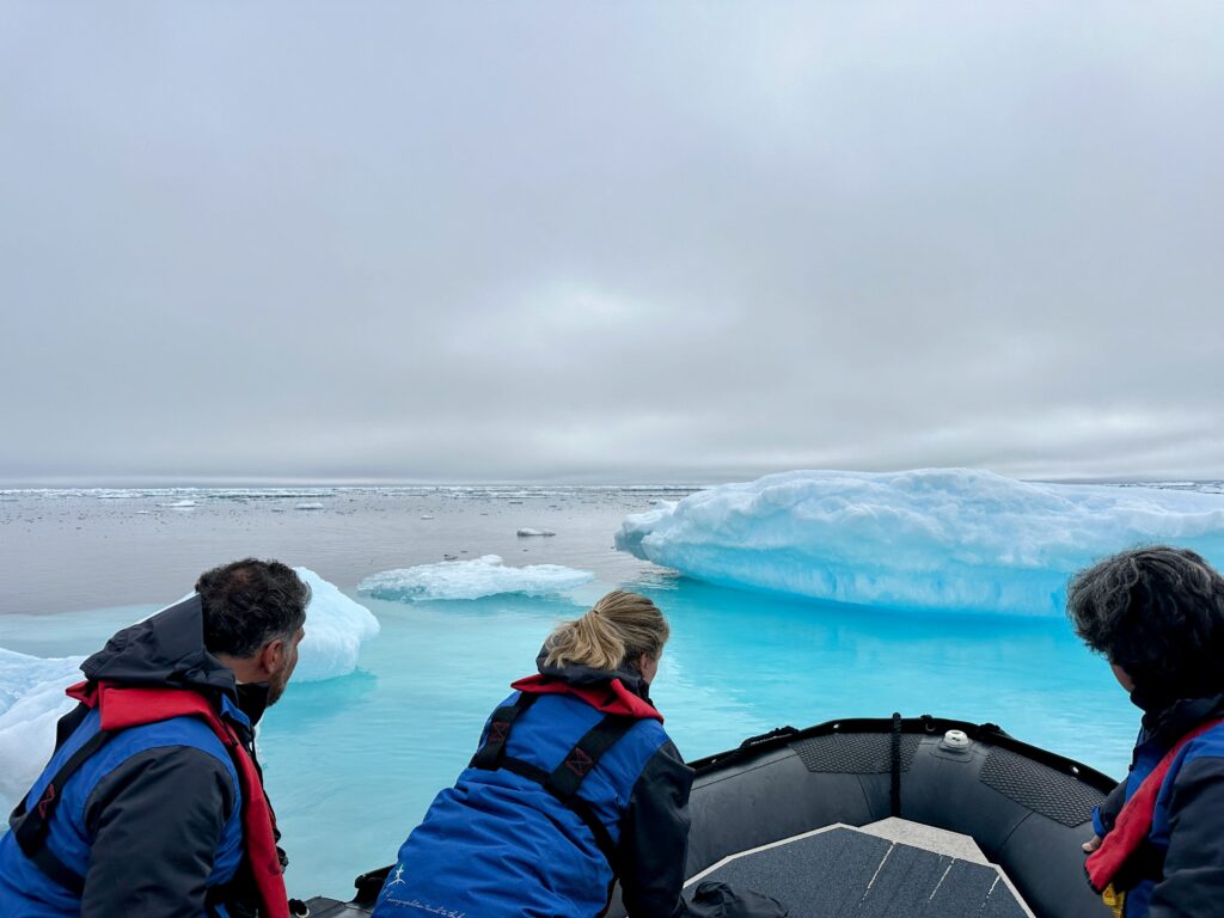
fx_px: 849
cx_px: 612
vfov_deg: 56.8
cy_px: 459
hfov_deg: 71.6
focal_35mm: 24
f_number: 1.78
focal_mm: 6.86
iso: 80
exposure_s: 1/10753
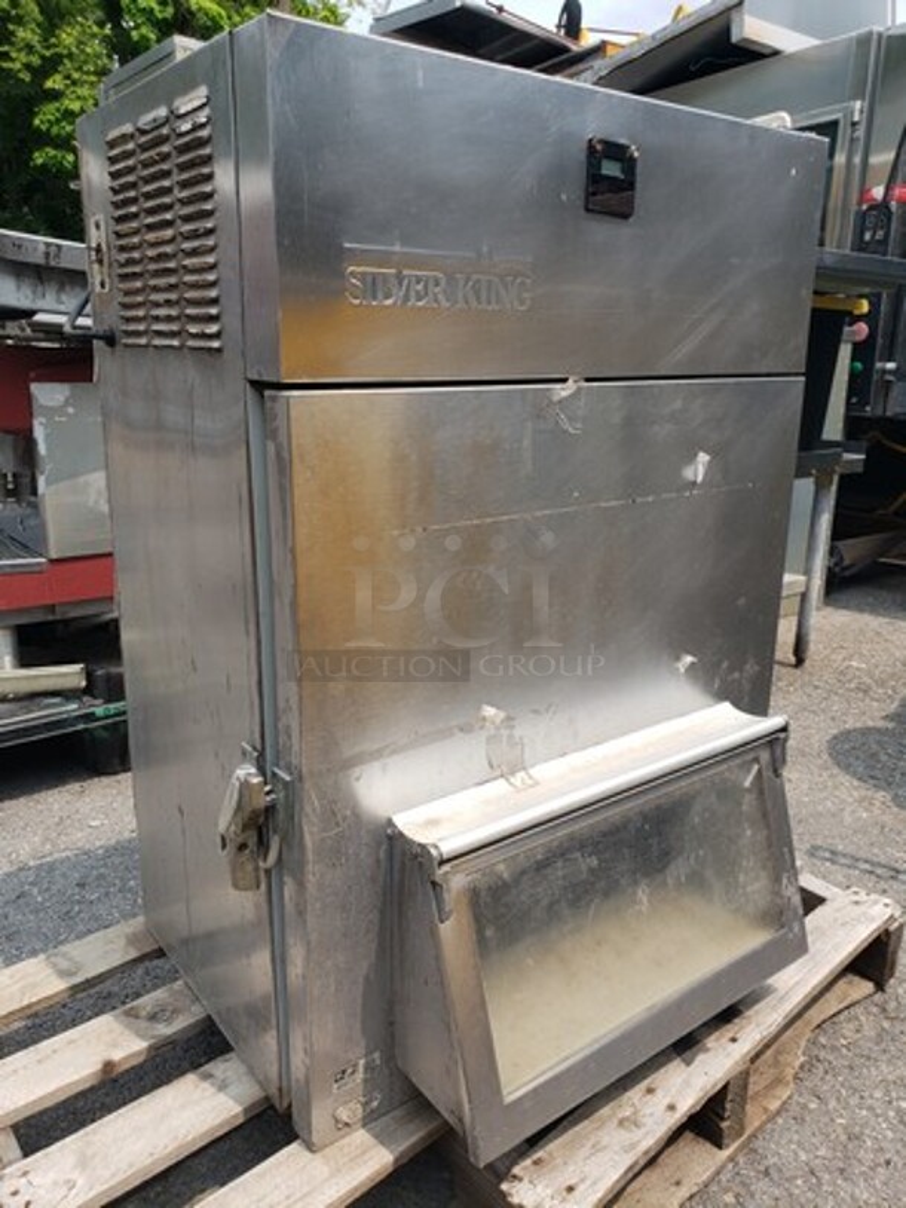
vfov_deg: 67.3
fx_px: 907
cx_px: 453
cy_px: 604
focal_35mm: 26
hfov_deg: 53.1
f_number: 2.4
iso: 50
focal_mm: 4.3
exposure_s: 1/947
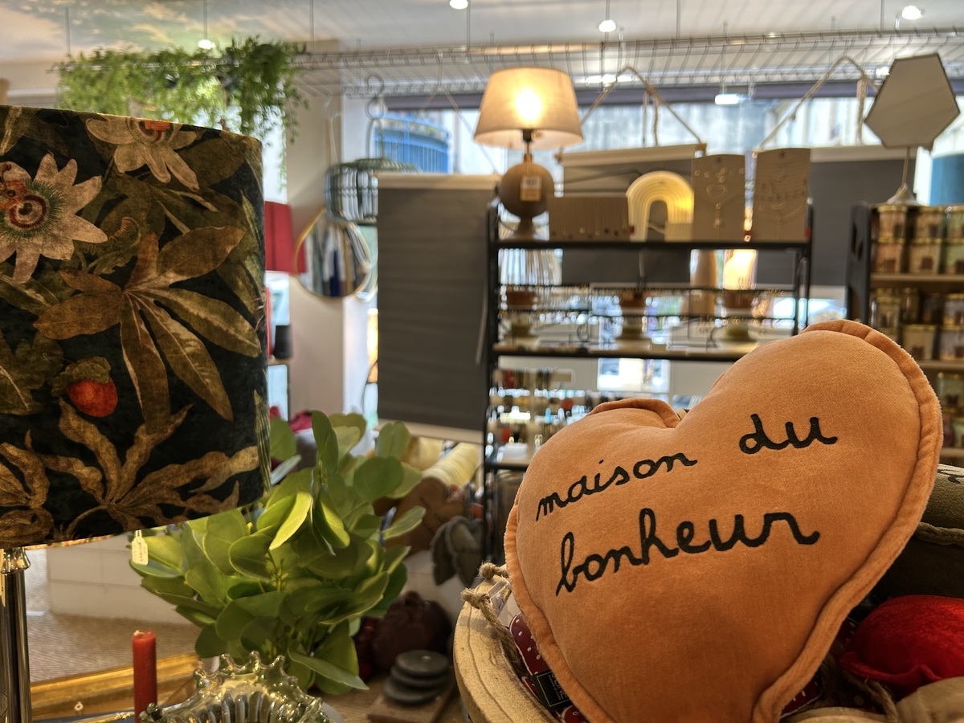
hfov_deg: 67.3
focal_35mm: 26
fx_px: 724
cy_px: 362
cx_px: 482
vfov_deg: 53.1
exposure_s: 1/50
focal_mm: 5.7
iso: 80
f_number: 1.5
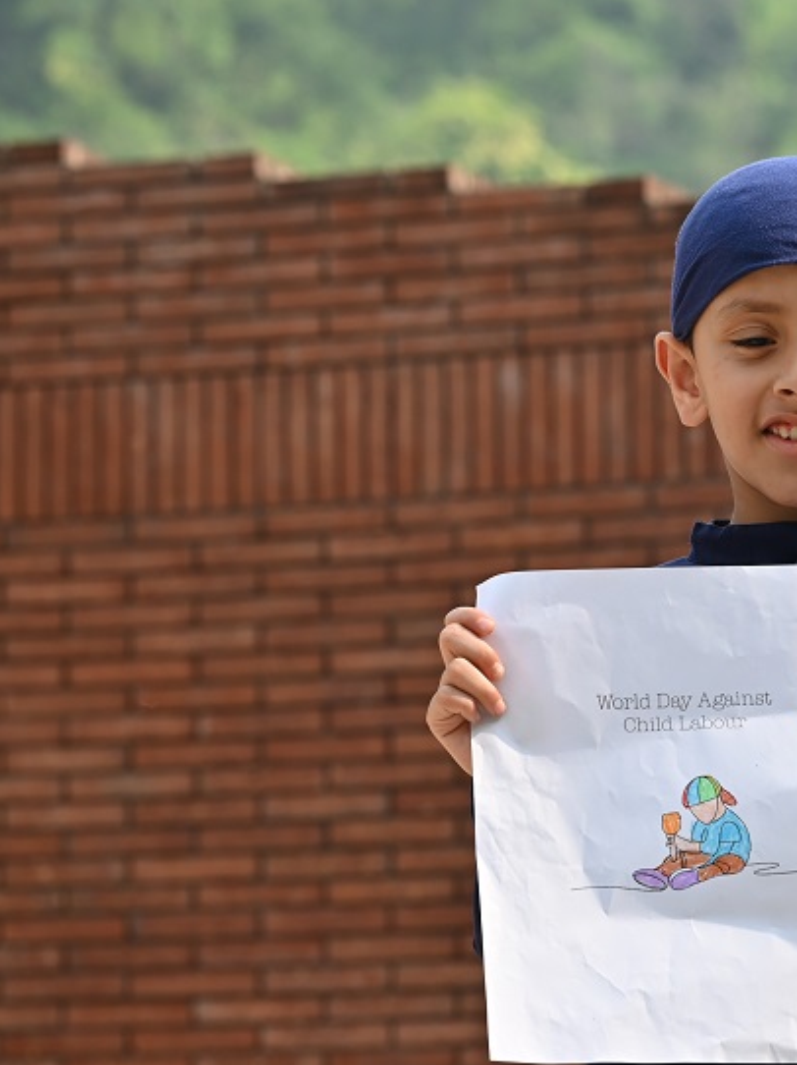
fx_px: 6544
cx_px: 726
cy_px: 572
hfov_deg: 7.0
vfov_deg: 9.3
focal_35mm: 213
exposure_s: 1/200
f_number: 7.1
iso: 125
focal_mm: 120
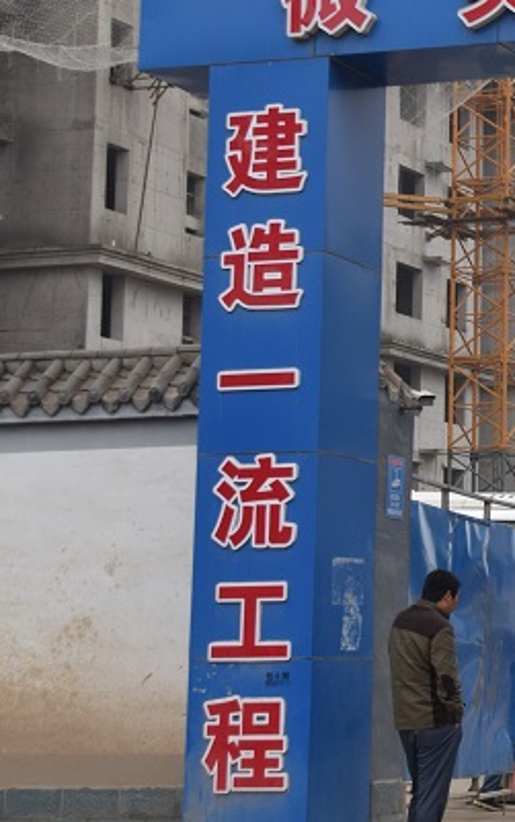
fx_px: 2737
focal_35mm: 122
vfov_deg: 17.1
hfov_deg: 10.4
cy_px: 281
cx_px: 759
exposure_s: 1/200
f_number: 7.1
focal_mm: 32
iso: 400
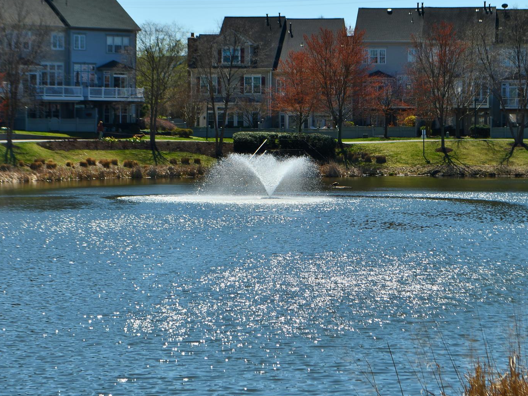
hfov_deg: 19.1
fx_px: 1571
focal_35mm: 103
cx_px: 278
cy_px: 140
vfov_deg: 14.3
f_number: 10
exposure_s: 1/400
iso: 100
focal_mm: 48
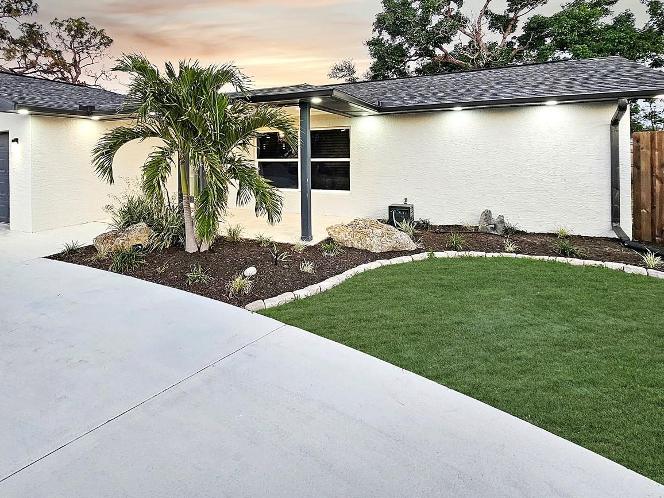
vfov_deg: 68.9
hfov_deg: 86.9
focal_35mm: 18
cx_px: 273
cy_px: 154
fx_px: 345
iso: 125
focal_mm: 2.2
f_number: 2.2
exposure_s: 1/60
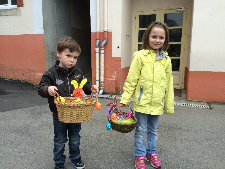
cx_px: 112
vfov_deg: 48.2
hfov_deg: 61.7
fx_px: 188
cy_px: 84
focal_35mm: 29
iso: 64
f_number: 2.2
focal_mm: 4.15
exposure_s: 1/120
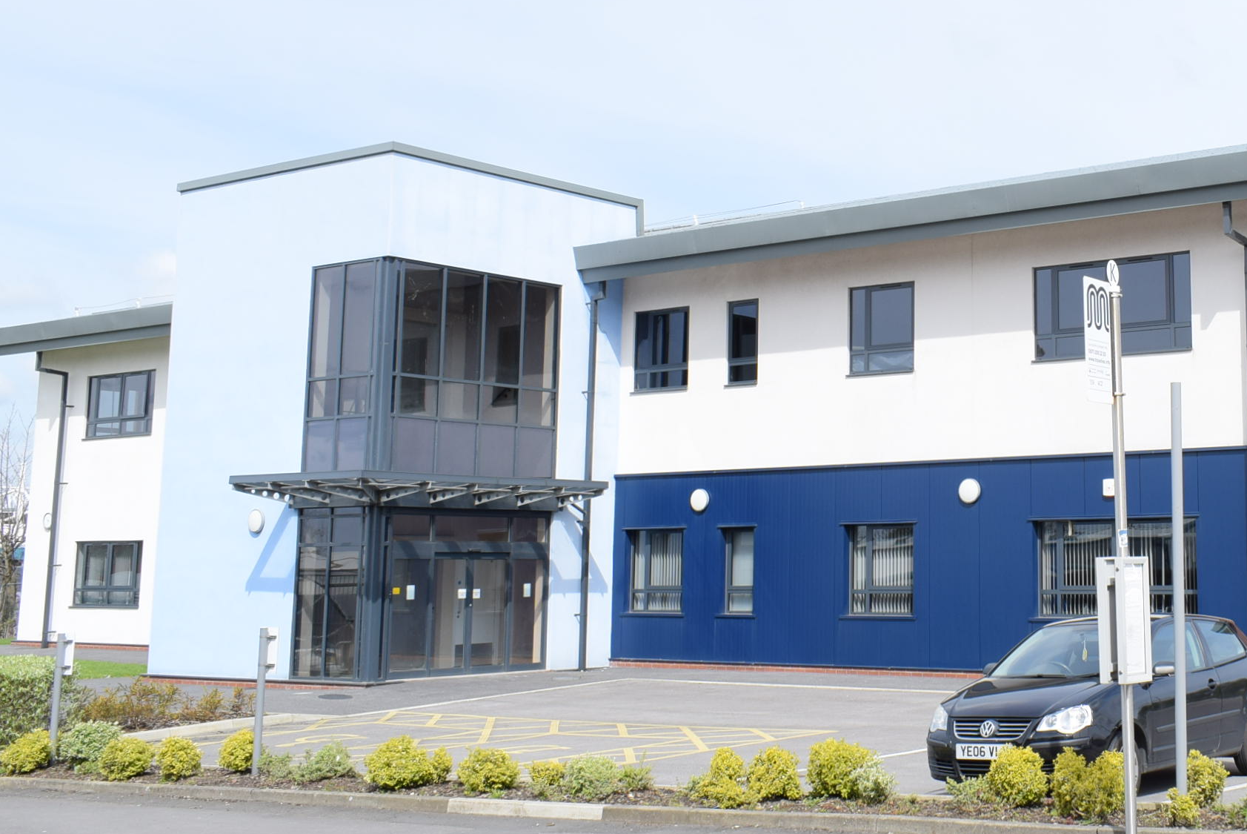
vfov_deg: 27.9
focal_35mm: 48
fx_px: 1664
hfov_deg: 39.4
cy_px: 262
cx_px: 1001
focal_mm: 18
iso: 200
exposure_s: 1/320
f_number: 9
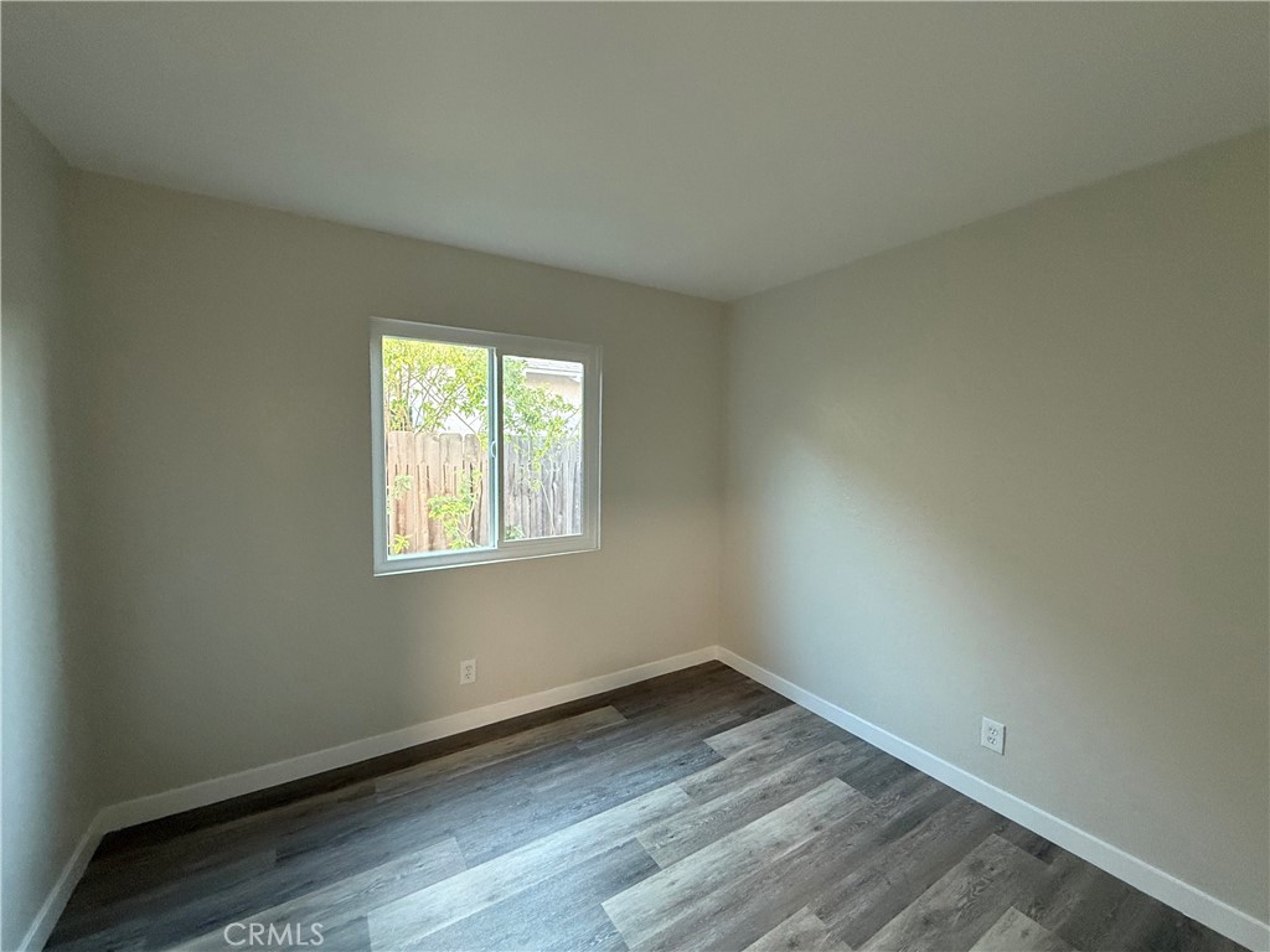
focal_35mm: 14
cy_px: 476
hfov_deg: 102.1
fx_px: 514
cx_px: 635
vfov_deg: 85.7
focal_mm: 2.22
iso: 400
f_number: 2.2
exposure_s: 1/60
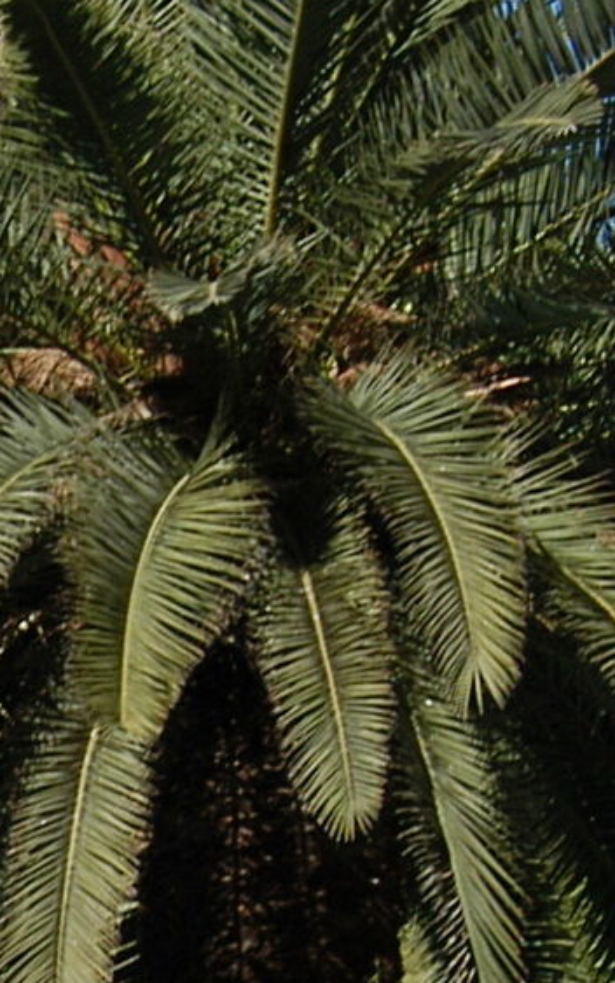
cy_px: 1479
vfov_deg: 7.2
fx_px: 7660
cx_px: -753
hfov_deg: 4.5
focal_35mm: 286
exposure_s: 1/350
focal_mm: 35
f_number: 10
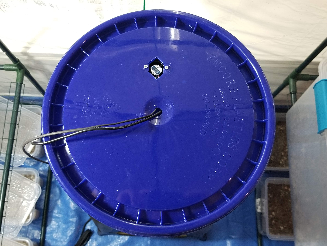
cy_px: 123
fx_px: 246
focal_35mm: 26
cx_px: 164
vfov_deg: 53.1
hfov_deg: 67.3
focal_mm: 4.25
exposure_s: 1/30
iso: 200
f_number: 1.7
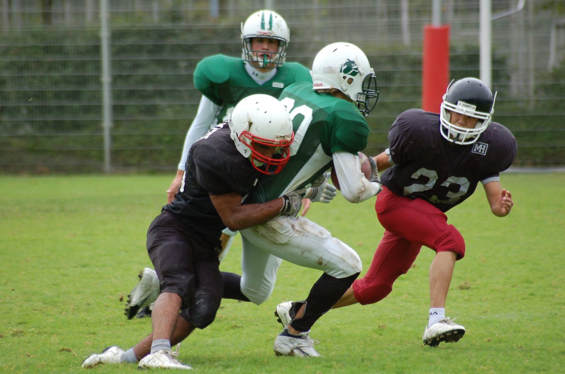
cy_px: 187
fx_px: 5169
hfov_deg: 6.3
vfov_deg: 4.1
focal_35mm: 330
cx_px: 282
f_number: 5.3
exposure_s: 1/640
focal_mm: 220
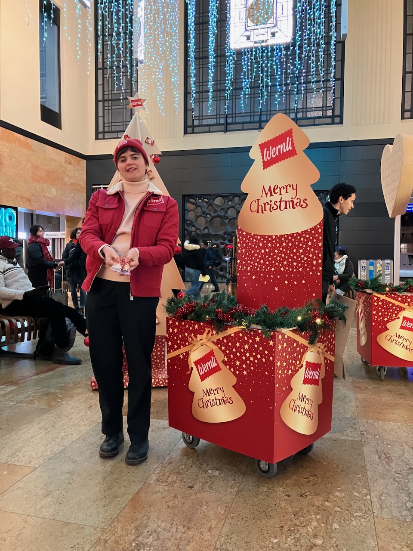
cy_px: 276
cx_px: 206
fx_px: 445
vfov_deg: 63.4
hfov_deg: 49.7
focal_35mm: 28
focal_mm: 3.99
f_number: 1.8
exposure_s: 1/36
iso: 400
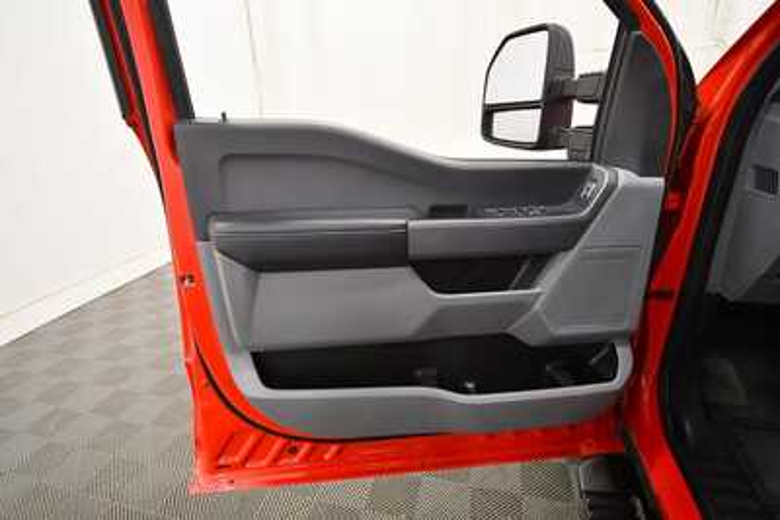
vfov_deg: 64.6
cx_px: 390
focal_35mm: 19
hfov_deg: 86.9
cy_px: 260
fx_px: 412
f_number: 4.8
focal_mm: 13
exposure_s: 1/125
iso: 1400
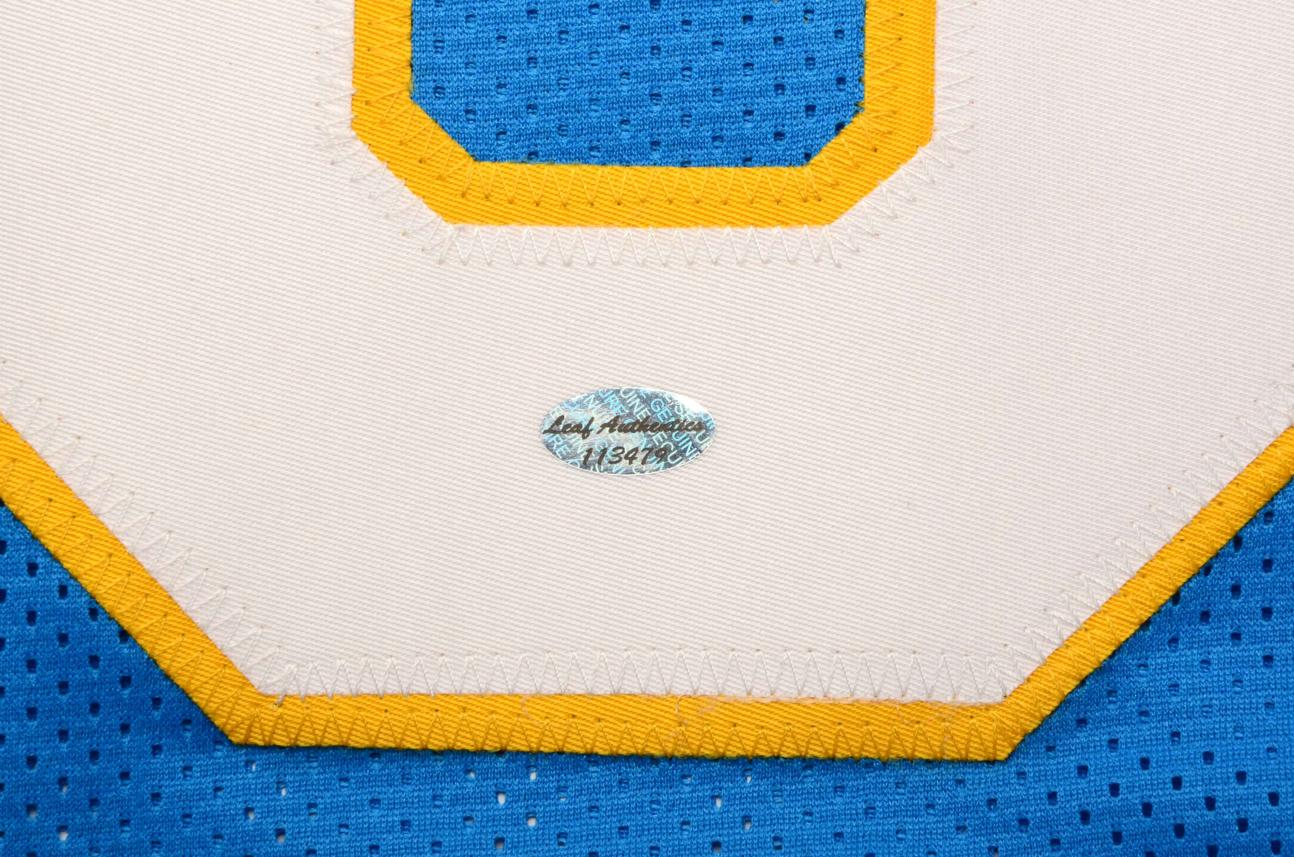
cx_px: 718
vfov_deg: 7.4
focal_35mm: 184
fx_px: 6585
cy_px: 420
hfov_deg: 11.2
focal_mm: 105
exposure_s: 1/160
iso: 200
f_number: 22
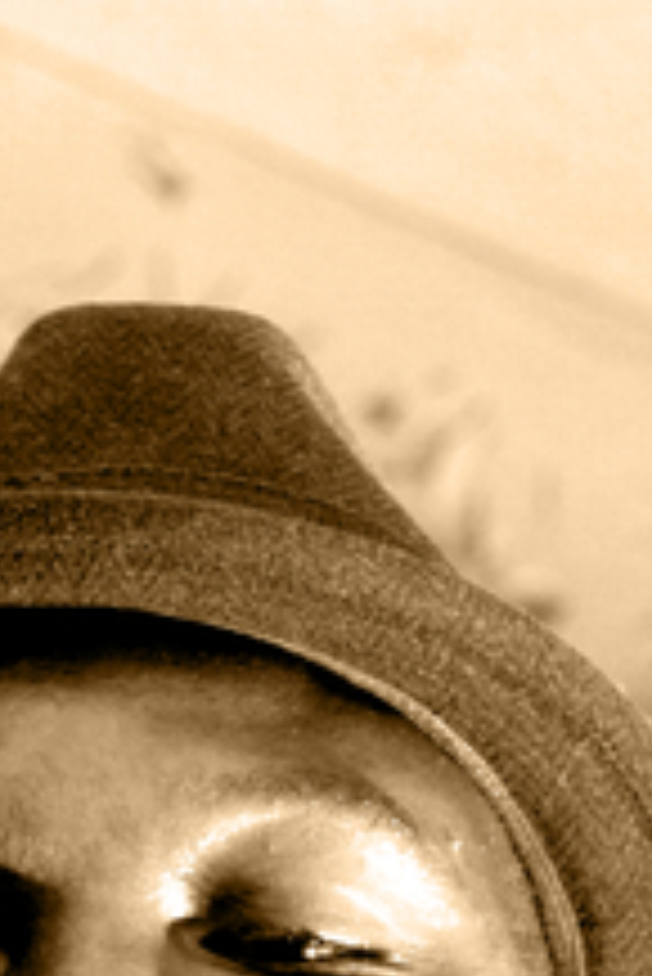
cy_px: -27
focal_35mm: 434
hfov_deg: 3.2
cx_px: 522
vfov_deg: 4.7
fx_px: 11771
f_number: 5.6
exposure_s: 1/160
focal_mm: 70
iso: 160
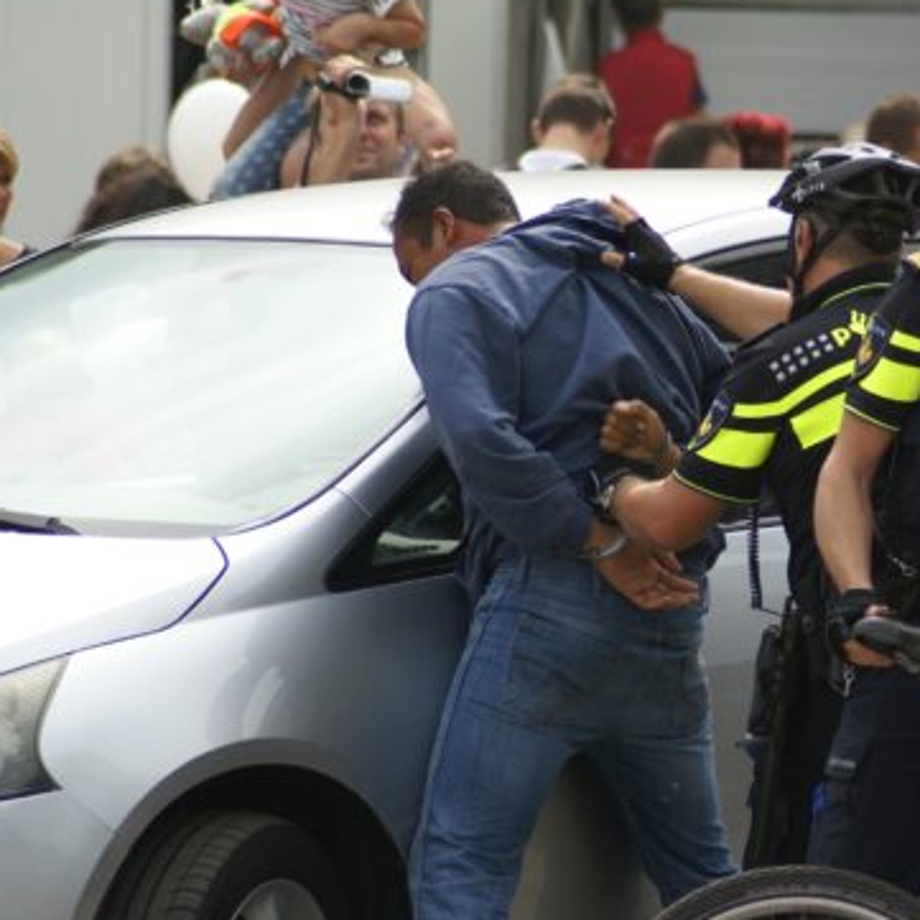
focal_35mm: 424
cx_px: 749
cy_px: 438
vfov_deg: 4.1
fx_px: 12749
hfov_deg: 4.1
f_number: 6.3
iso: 100
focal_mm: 200
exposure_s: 1/400
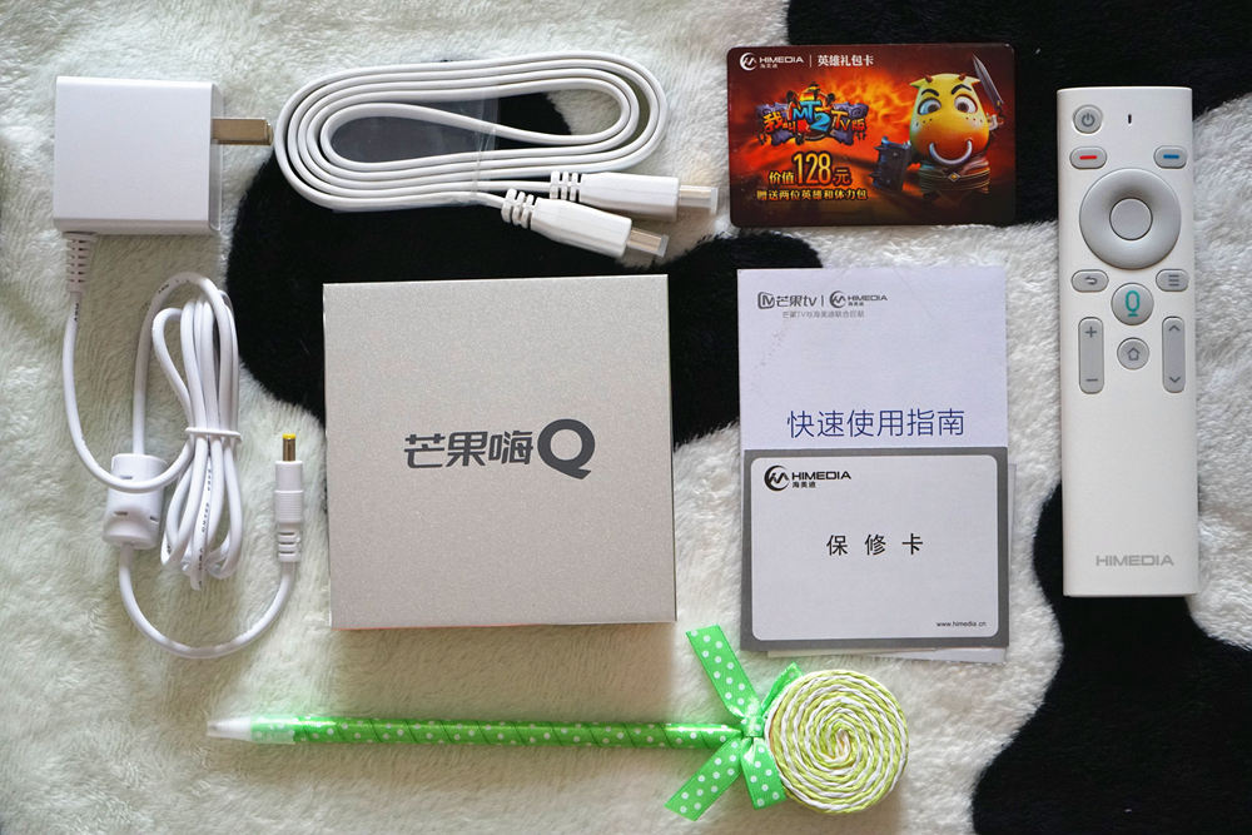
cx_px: 626
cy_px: 418
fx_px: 2087
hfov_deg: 33.4
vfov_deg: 22.6
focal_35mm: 60
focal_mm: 60
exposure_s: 1/160
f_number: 5
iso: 1600
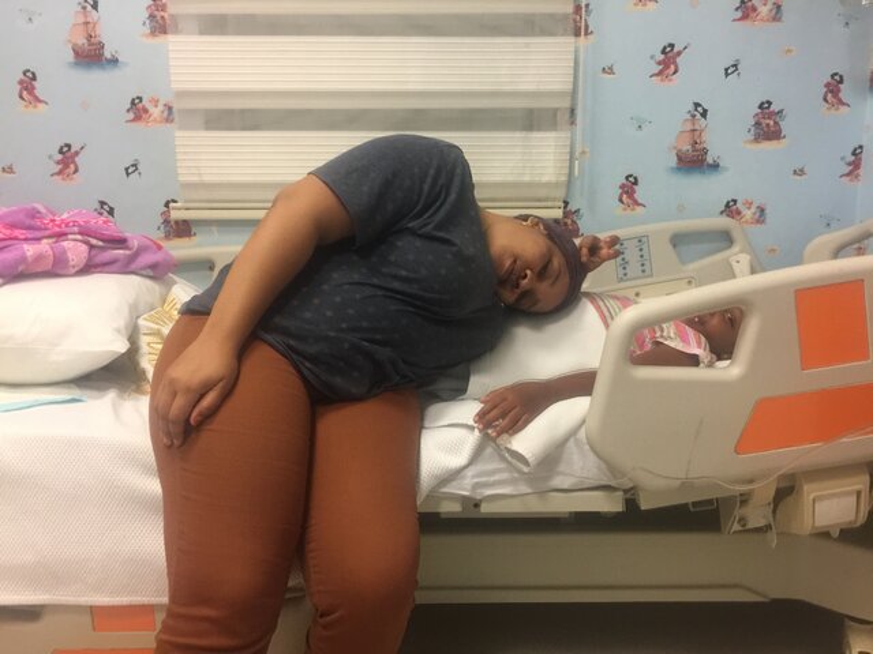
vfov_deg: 48.2
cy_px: 327
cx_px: 436
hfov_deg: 61.7
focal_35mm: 29
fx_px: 731
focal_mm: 4.15
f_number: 2.2
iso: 125
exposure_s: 1/17
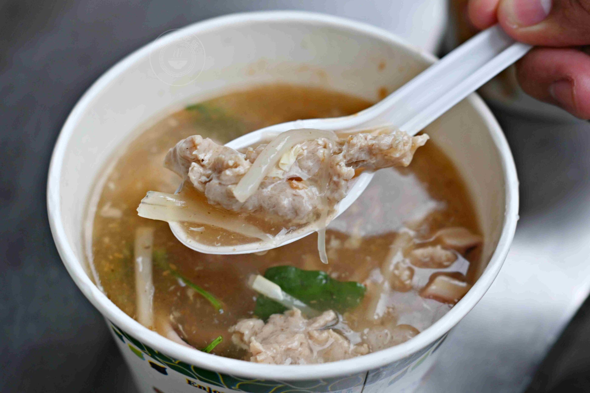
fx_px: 1229
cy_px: 196
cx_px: 295
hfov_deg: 27.0
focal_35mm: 75
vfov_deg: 18.2
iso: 110
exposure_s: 1/200
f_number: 3.2
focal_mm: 50
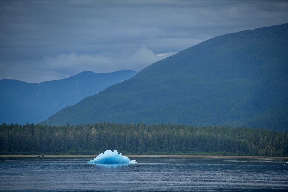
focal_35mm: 210
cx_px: 144
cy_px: 96
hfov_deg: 9.8
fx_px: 1680
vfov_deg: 6.5
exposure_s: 1/500
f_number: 5.3
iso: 110
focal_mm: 210
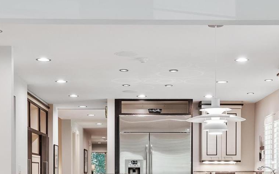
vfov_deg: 16.5
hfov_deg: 26.8
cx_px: 153
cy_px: 182
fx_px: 585
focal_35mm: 77
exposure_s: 1/5
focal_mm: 18
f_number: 6.3
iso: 400
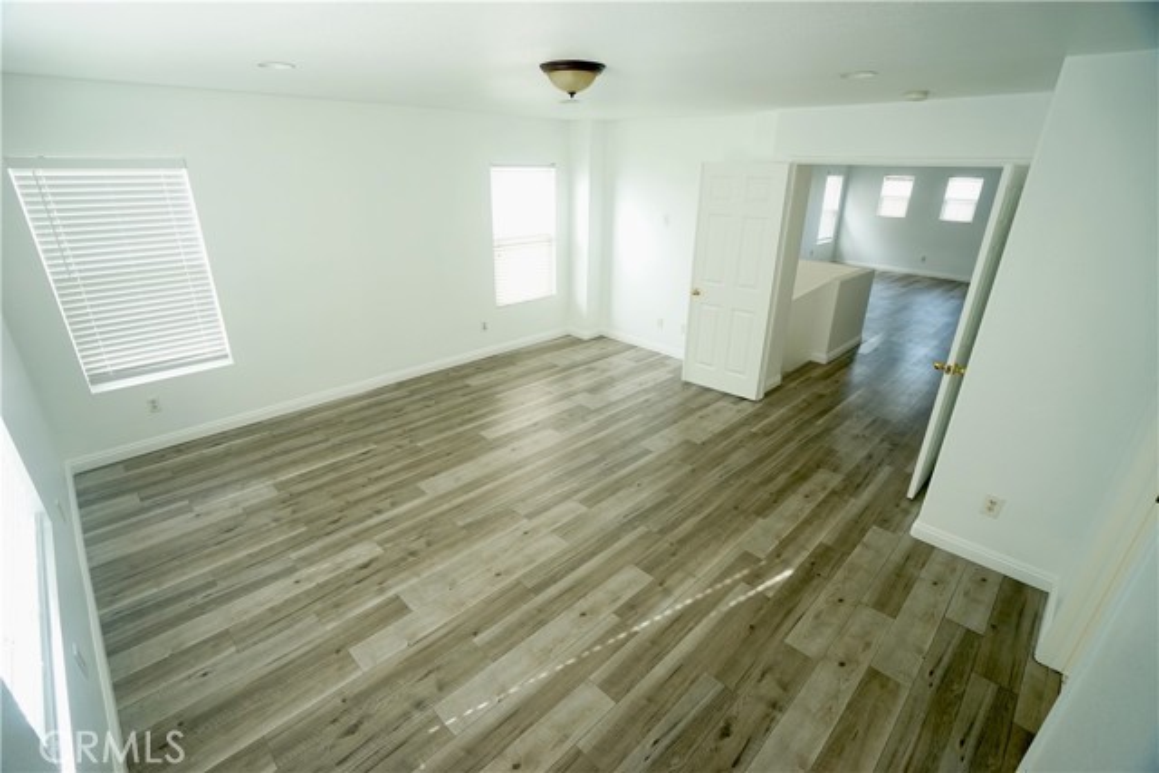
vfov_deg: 73.8
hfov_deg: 96.7
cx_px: 580
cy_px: 386
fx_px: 515
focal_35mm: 16
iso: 640
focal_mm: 16
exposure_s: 1/60
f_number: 4
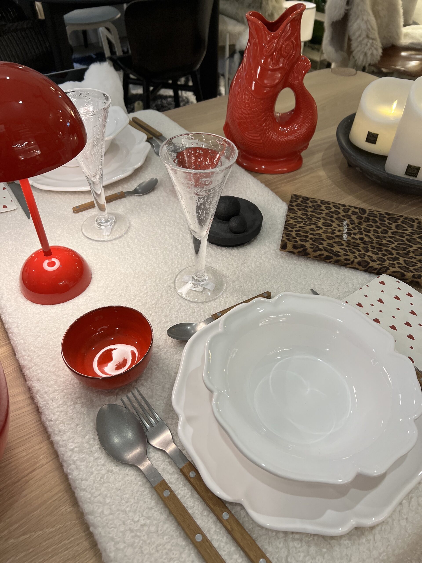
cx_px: 211
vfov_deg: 67.3
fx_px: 423
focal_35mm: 26
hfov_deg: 53.1
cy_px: 282
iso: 125
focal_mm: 5.7
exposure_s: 1/100
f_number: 1.5
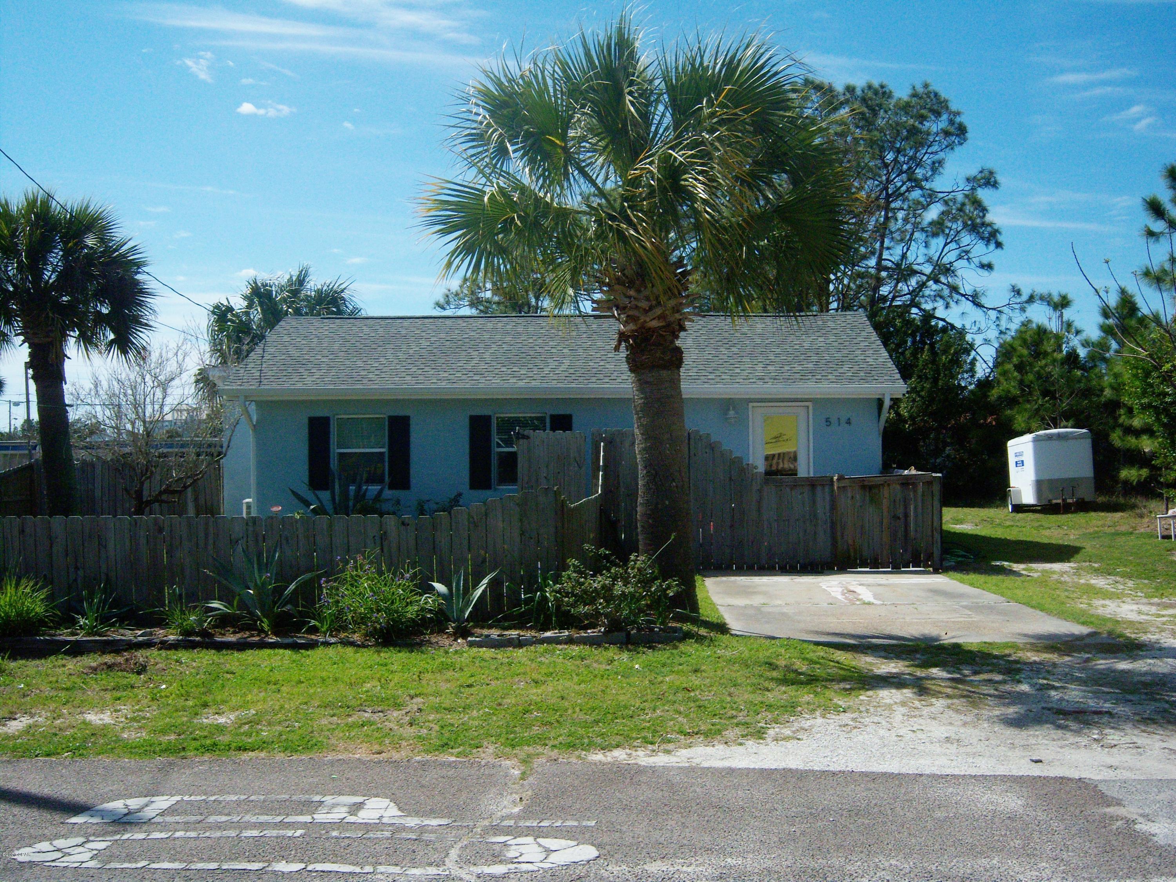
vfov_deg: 39.7
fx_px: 1223
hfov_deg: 51.4
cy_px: 441
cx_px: 588
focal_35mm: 36
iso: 80
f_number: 2.8
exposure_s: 1/1000
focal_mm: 7.5
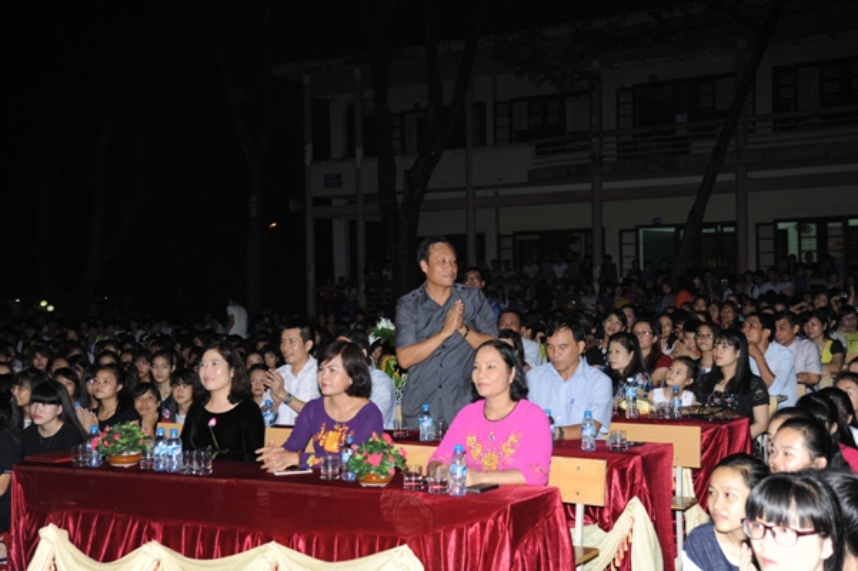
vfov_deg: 28.0
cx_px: 429
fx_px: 1143
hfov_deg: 41.1
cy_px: 286
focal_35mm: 48
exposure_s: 1/60
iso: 500
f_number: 5.6
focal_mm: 48
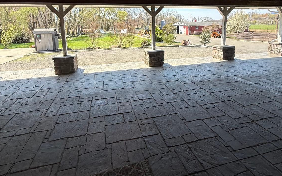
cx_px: 140
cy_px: 46
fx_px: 154
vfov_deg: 57.0
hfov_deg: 85.1
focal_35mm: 20
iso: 50
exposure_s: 1/531
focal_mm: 2.22
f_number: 2.2
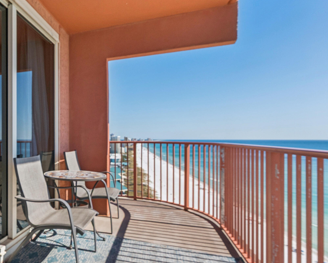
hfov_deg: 57.1
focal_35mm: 26
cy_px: 140
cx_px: 35
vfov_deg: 54.9
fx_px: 252
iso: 200
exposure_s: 1/500
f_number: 8
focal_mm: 10
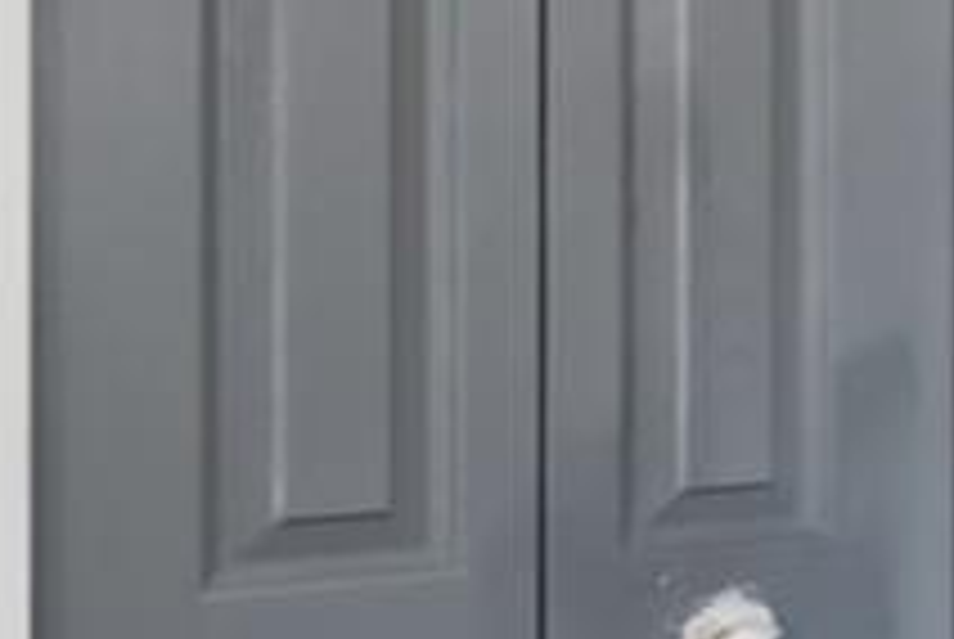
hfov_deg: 10.3
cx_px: 3132
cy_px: 270
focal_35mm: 113
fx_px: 2999
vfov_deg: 12.2
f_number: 7.1
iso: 100
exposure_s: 1/5
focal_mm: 10
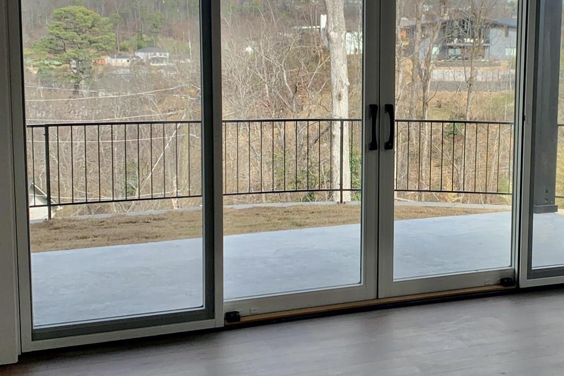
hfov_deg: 35.1
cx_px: 404
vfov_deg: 24.2
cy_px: 159
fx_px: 877
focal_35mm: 56
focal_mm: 4.25
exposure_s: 1/388
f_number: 1.8
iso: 25
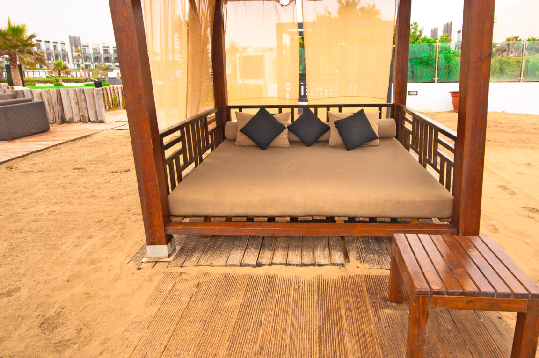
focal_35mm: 24
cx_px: 311
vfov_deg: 52.8
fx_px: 359
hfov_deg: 73.3
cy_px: 149
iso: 200
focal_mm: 12
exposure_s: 1/320
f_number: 4.5
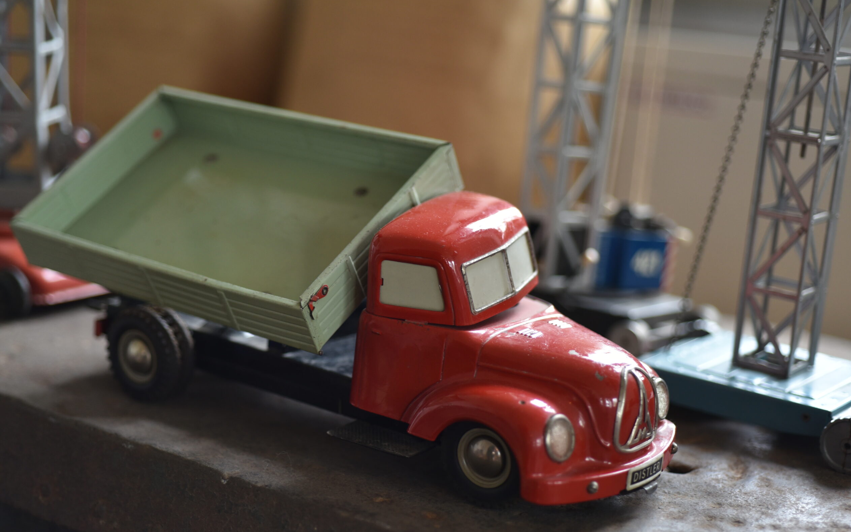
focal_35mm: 62
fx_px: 1438
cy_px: 286
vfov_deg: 21.0
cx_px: 420
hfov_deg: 33.0
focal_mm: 60
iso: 1000
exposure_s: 1/100
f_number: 3.2
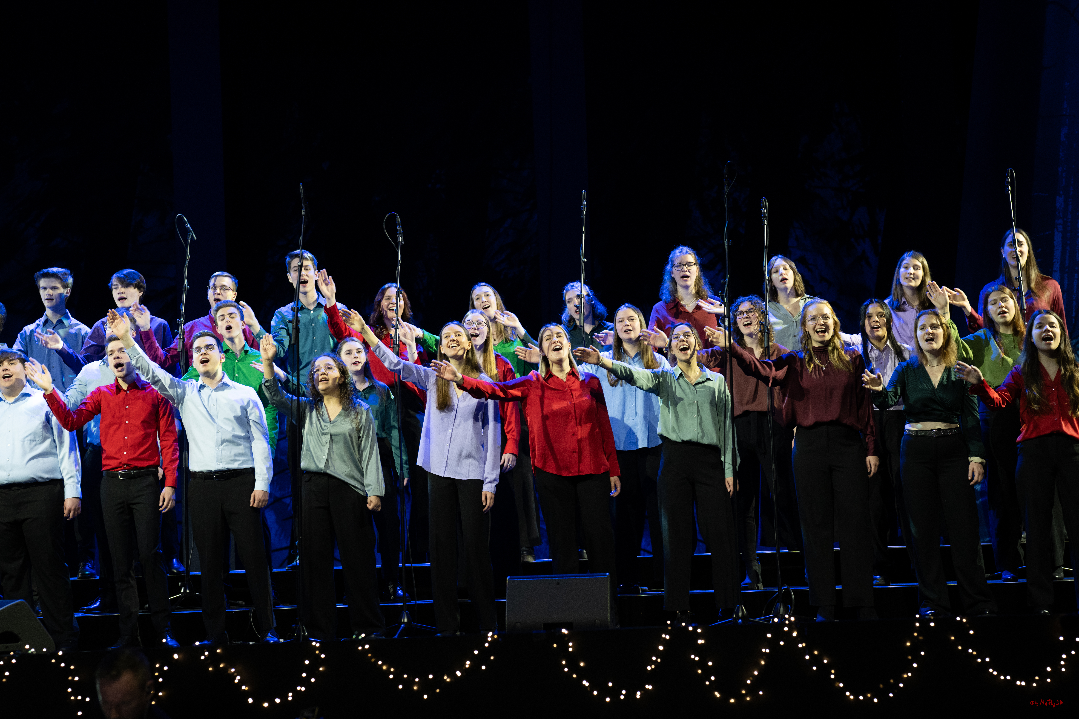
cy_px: 360
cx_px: 540
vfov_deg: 16.1
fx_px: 2547
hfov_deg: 23.9
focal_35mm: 85
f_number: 2.8
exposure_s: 1/160
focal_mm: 85
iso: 1000
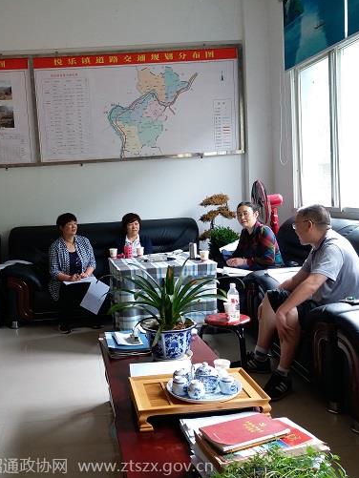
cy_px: 238
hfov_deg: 37.0
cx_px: 100
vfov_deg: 49.0
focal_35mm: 38
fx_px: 525
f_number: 1.9
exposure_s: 1/33
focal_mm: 3.7
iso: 64
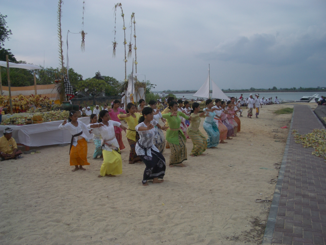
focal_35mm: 35
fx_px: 330
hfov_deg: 52.6
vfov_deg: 40.7
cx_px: 163
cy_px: 122
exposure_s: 1/500
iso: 50
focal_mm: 5.8
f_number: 4.3
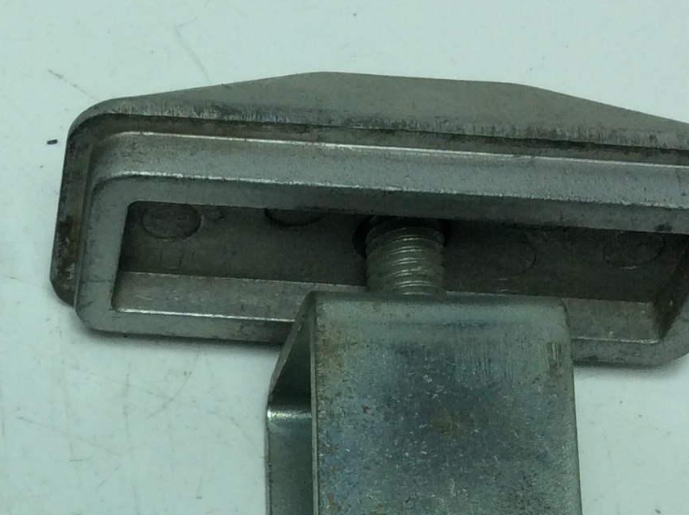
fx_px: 1928
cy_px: 647
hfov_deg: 19.4
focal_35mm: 97
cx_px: -81
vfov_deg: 14.6
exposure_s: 1/489
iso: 32
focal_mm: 3.3
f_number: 2.4
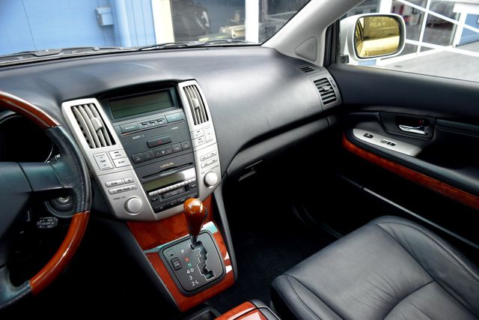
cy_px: 160
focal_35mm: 27
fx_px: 359
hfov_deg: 67.4
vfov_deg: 48.0
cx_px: 240
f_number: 5
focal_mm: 18
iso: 800
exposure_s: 1/100
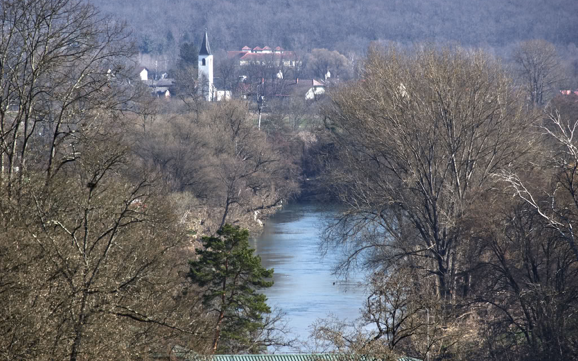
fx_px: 7244
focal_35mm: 460
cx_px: 289
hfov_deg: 4.6
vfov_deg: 2.9
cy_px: 177
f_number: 11
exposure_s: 1/100
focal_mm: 300
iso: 100
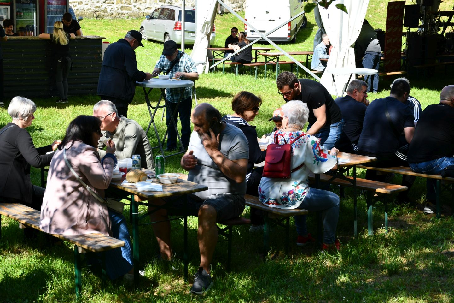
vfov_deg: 22.6
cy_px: 152
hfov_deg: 33.4
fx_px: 757
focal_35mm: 60
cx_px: 227
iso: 200
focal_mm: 40
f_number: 8
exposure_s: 1/250
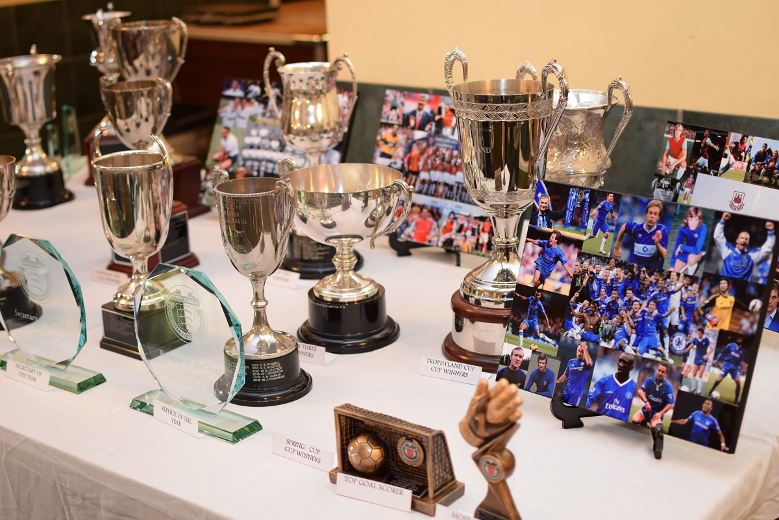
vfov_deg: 25.8
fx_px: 1136
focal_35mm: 52
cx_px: 390
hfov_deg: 37.9
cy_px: 260
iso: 800
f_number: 2.8
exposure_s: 1/60
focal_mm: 35
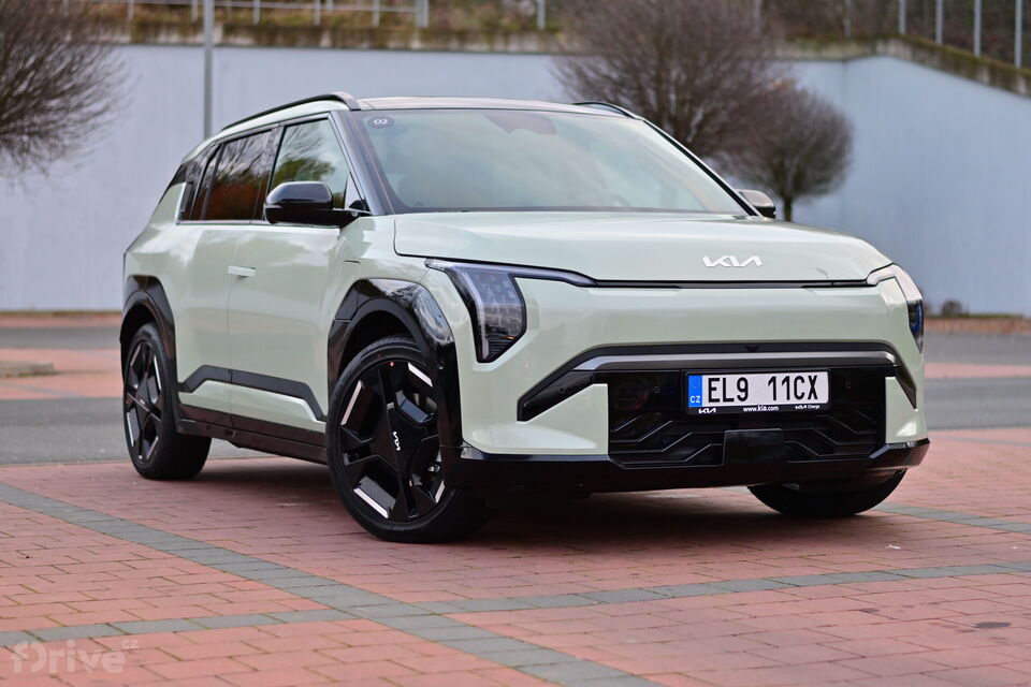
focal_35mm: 75
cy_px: 344
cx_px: 516
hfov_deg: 27.0
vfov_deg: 18.2
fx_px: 2148
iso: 400
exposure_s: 1/1600
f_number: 2
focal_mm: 50
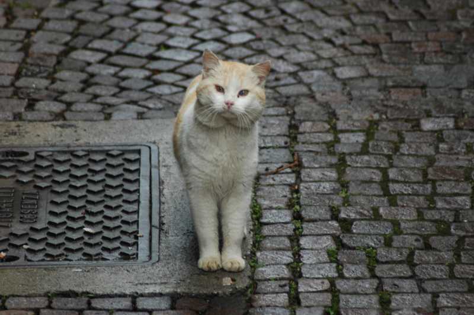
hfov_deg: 4.6
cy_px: 158
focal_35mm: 450
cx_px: 237
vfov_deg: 3.0
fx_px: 5920
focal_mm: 300
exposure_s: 1/60
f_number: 5.6
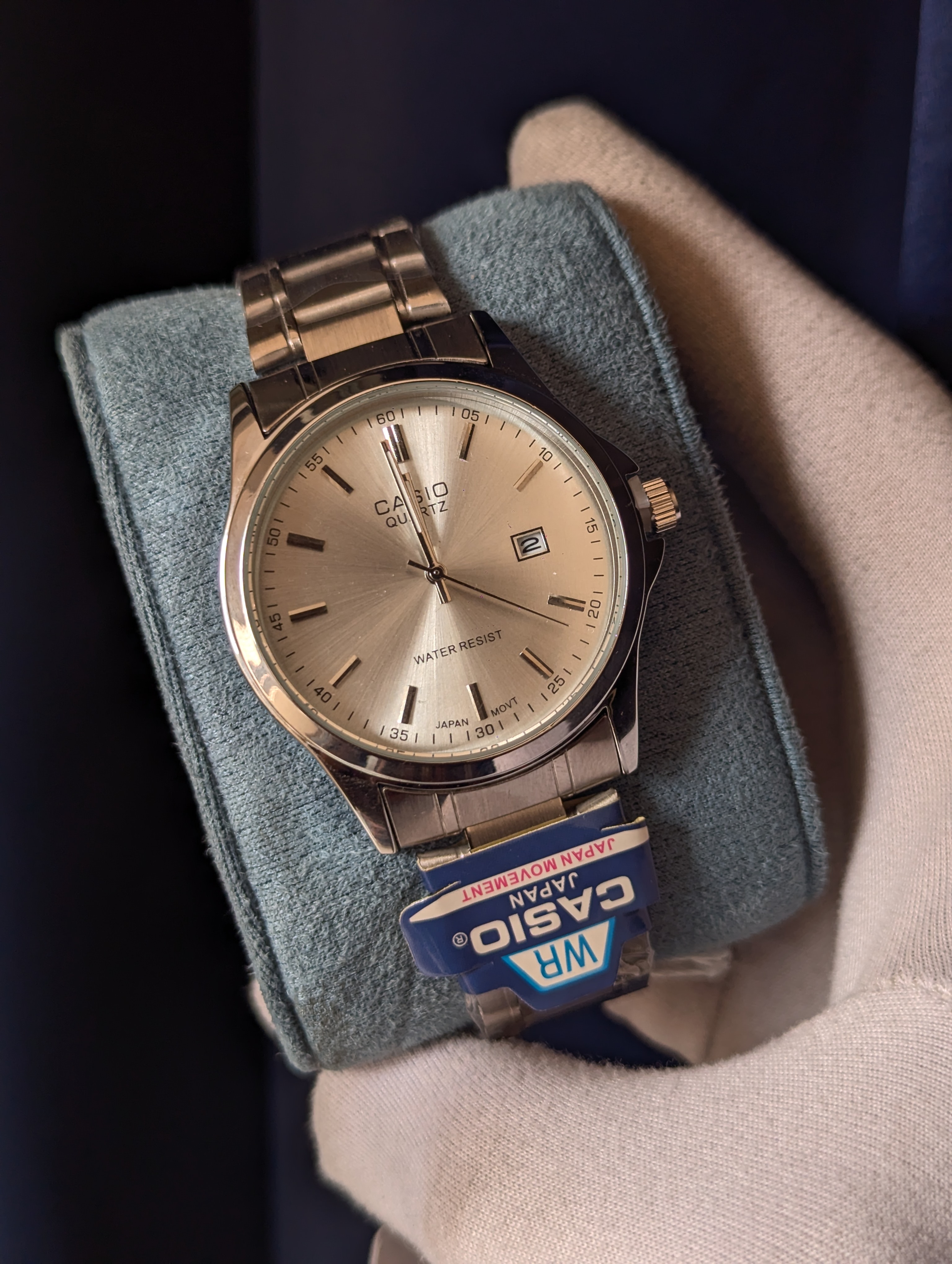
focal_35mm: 48
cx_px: 476
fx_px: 1756
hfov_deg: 30.3
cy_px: 632
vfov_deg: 39.6
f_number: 1.85
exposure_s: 1/150
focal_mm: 6.81
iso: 47
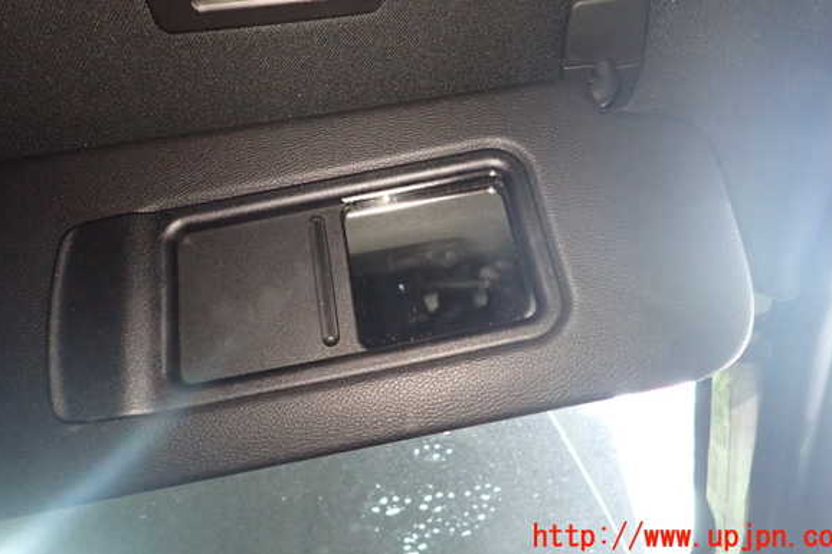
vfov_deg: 47.7
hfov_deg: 67.4
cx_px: 426
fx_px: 624
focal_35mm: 27
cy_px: 232
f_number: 2
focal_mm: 4.5
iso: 800
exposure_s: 1/30
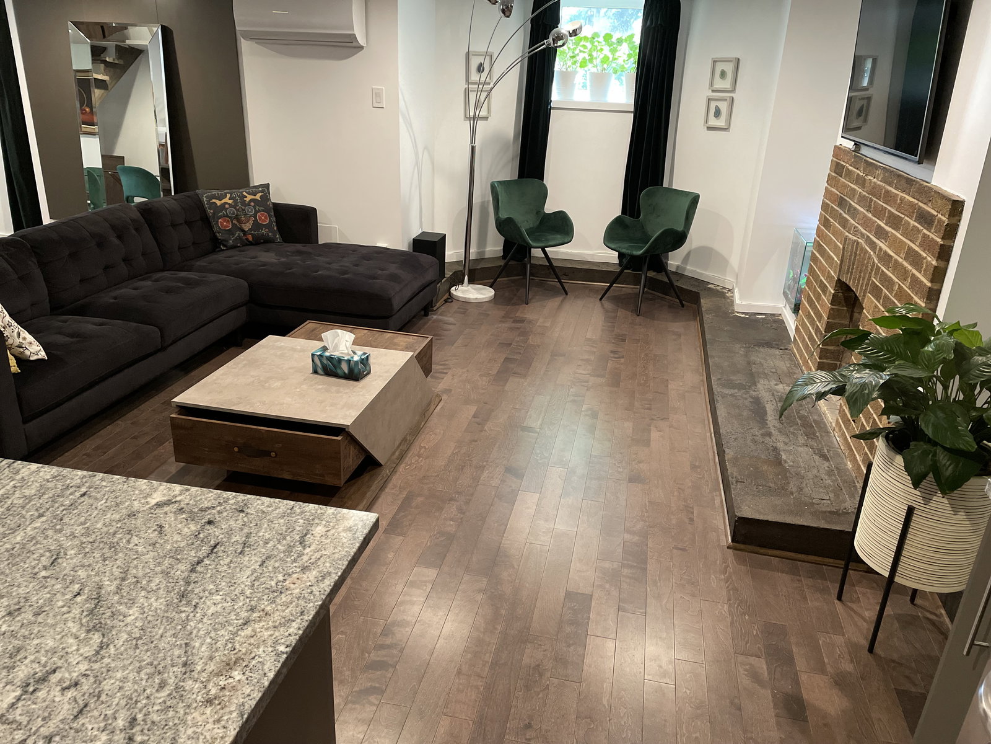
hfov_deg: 67.3
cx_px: 496
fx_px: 744
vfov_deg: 53.1
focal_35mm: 26
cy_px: 372
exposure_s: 1/60
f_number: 1.6
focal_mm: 4.2
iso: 320
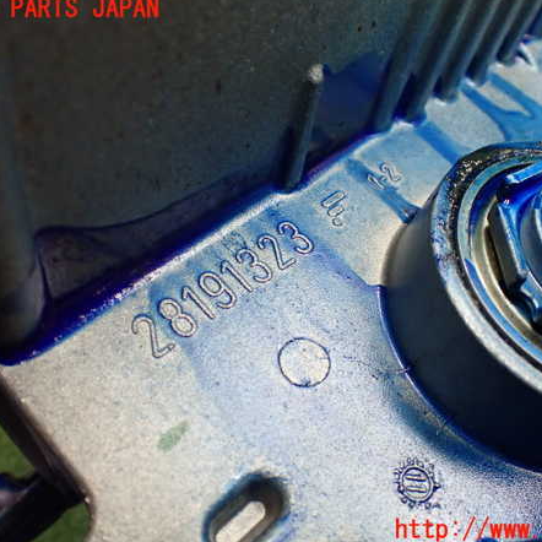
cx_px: 304
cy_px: 270
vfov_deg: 46.0
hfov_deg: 46.0
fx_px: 638
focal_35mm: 36
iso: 500
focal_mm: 5.4
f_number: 2.3
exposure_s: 1/125
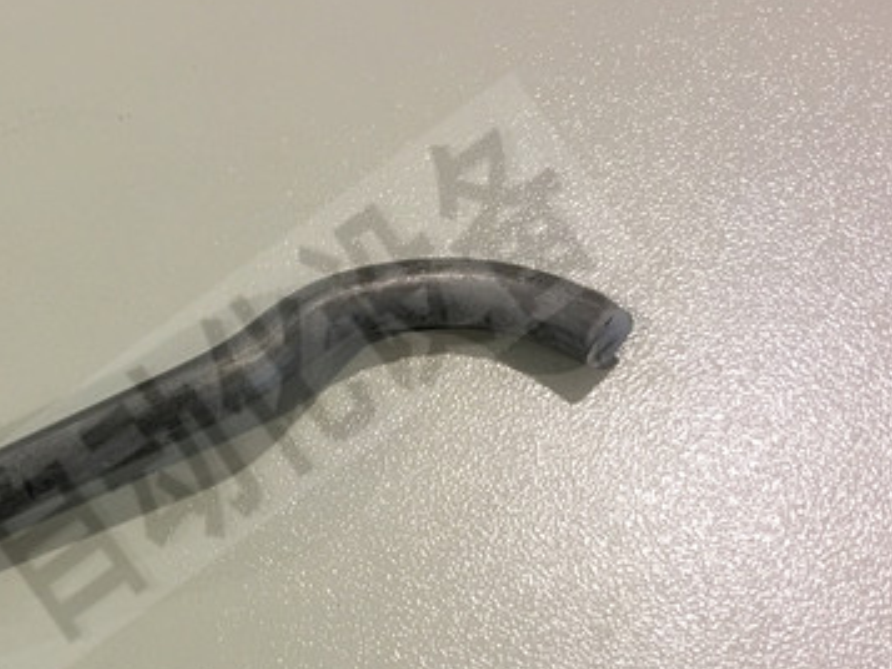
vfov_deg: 22.4
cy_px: 494
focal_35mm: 65
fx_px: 1676
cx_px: 115
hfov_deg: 28.8
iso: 100
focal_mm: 4.15
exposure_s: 1/17
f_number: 2.2
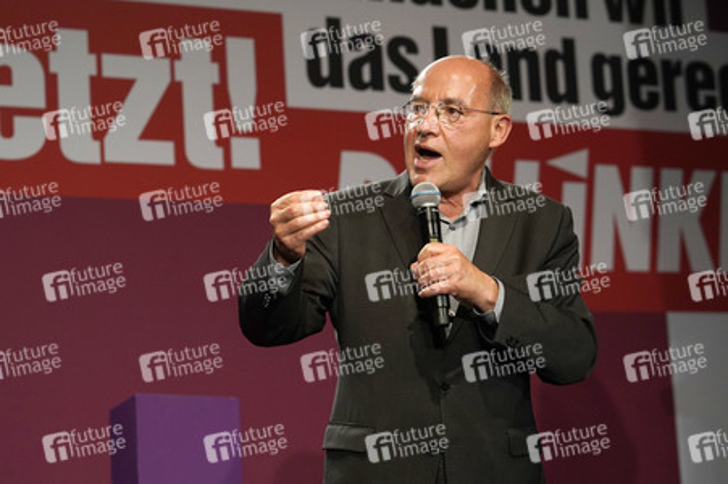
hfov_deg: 23.9
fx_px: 1718
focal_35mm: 85
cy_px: 242
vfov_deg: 16.0
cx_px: 364
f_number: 4.5
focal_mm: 85
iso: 2000
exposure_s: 1/1000
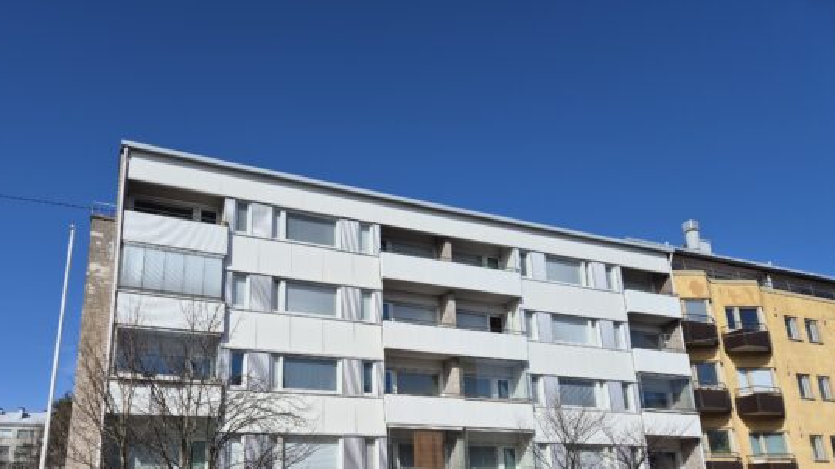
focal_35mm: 28
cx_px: 376
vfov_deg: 40.5
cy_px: 345
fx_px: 620
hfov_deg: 67.8
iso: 25
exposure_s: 1/3376
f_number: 1.8
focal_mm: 5.4
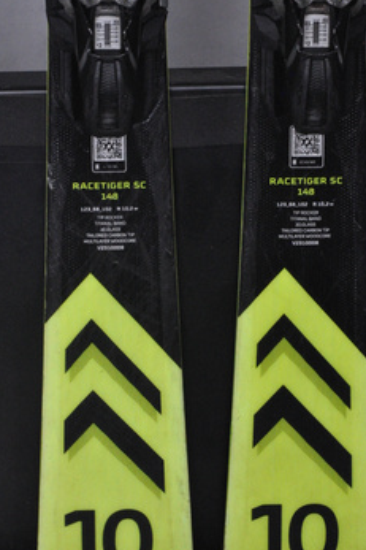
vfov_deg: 11.5
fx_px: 2732
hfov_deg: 7.7
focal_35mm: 179
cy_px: 271
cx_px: 207
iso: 3200
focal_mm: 92
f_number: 9.5
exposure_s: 1/125
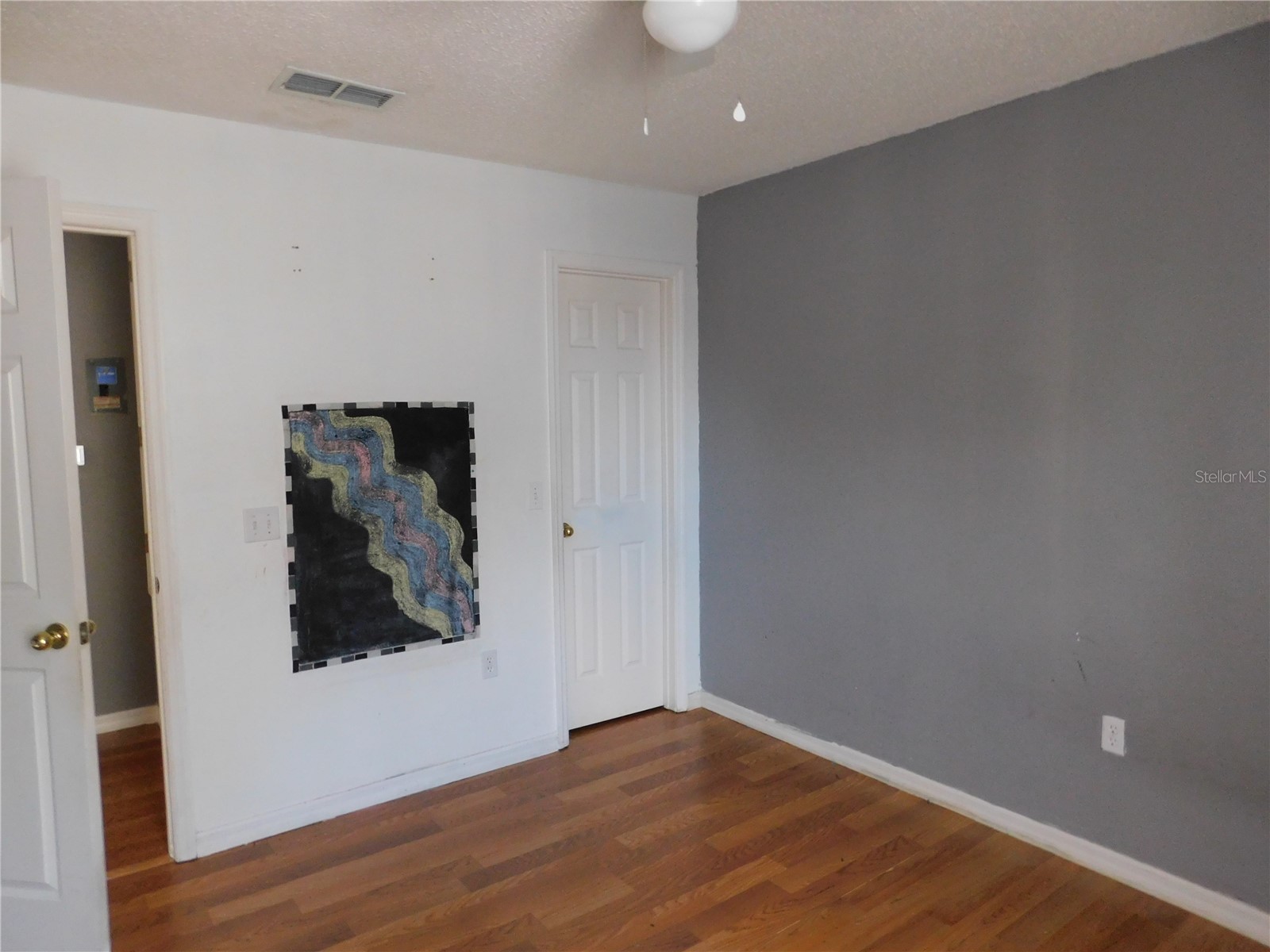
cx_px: 635
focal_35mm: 23
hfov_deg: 73.9
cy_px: 476
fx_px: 844
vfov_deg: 58.9
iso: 400
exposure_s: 1/20
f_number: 3
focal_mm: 4
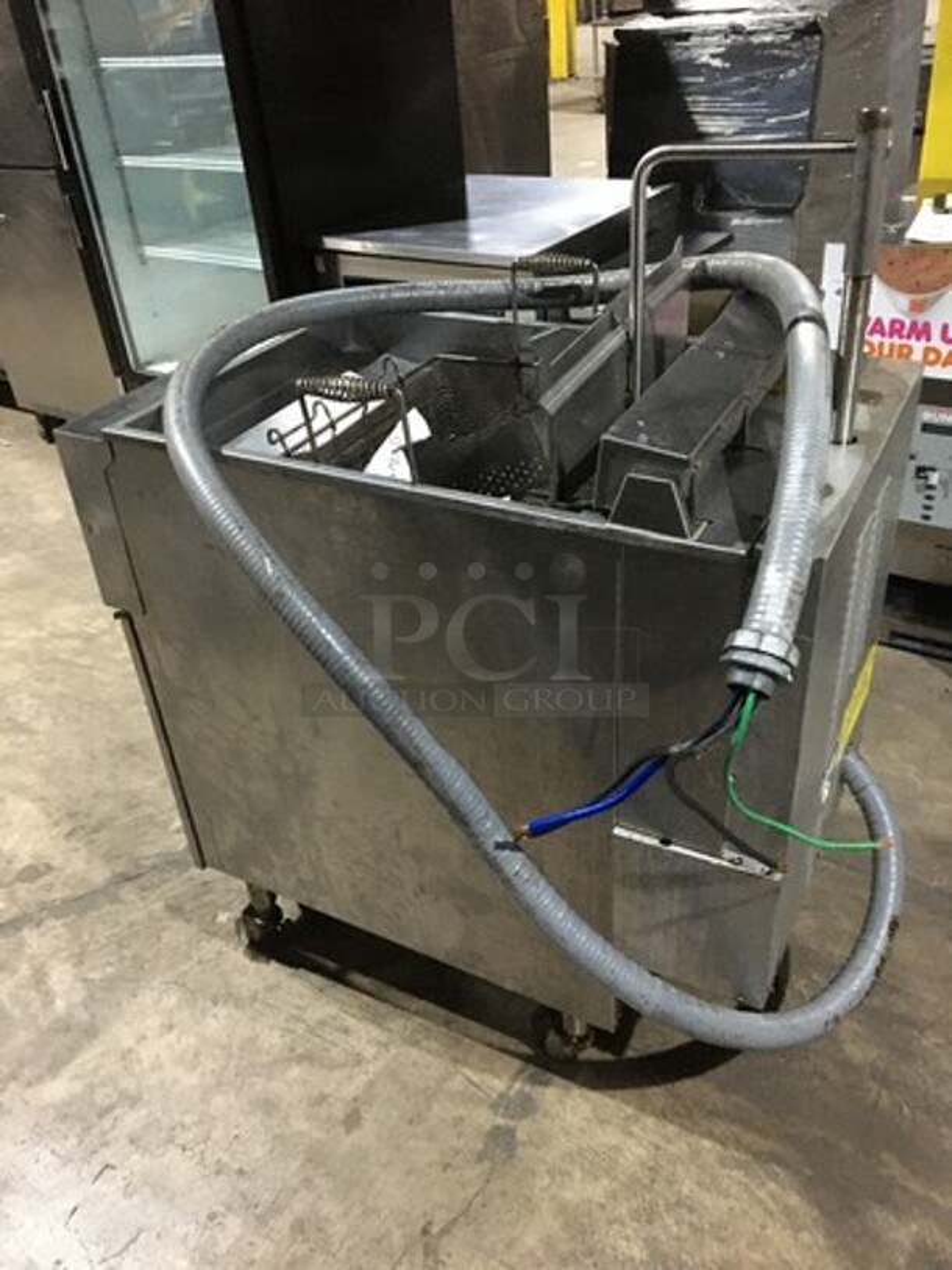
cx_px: 476
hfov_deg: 48.2
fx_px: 1063
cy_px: 635
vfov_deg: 61.7
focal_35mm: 29
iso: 320
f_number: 2.2
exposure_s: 1/15
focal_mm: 4.15
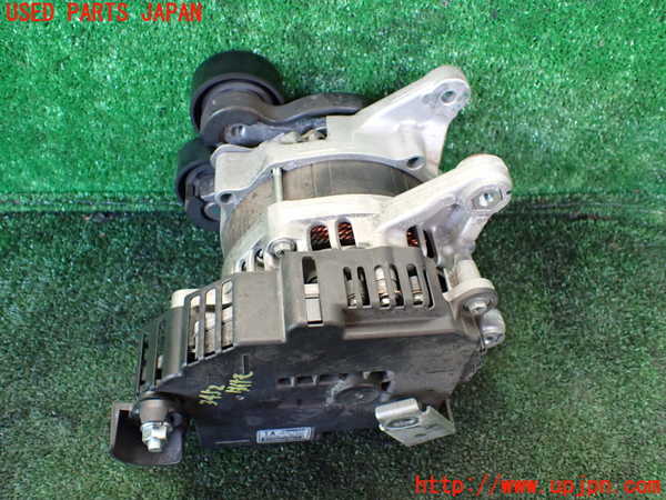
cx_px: 333
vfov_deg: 46.8
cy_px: 250
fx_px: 577
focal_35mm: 30
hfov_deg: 60.0
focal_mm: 5.4
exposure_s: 1/100
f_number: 2.3
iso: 800
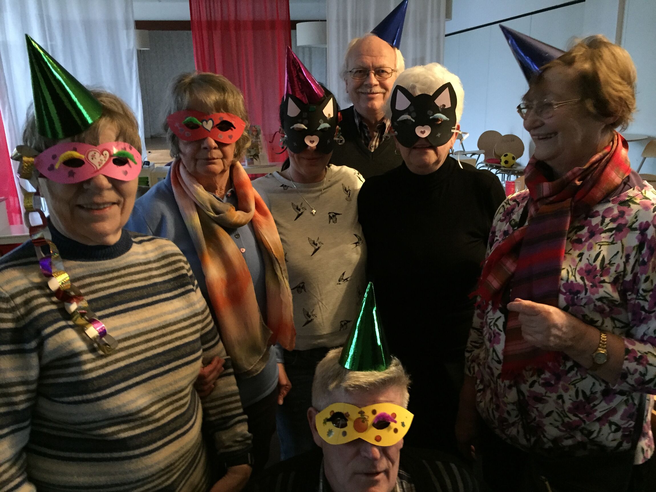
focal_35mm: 29
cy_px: 246
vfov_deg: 48.2
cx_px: 328
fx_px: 550
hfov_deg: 61.7
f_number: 2.2
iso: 500
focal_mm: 4.15
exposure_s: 1/17
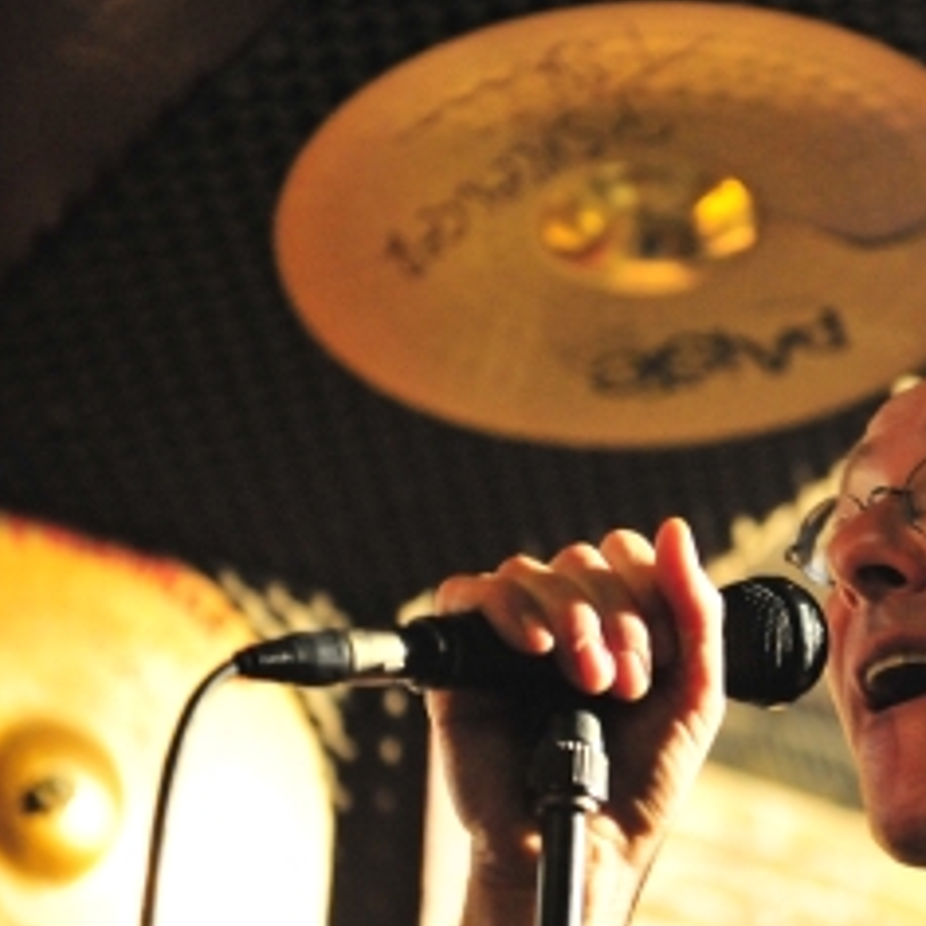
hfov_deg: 13.7
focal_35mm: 126
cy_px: 481
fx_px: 3813
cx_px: 891
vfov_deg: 13.8
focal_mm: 70
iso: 6400
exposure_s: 1/50
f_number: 2.8
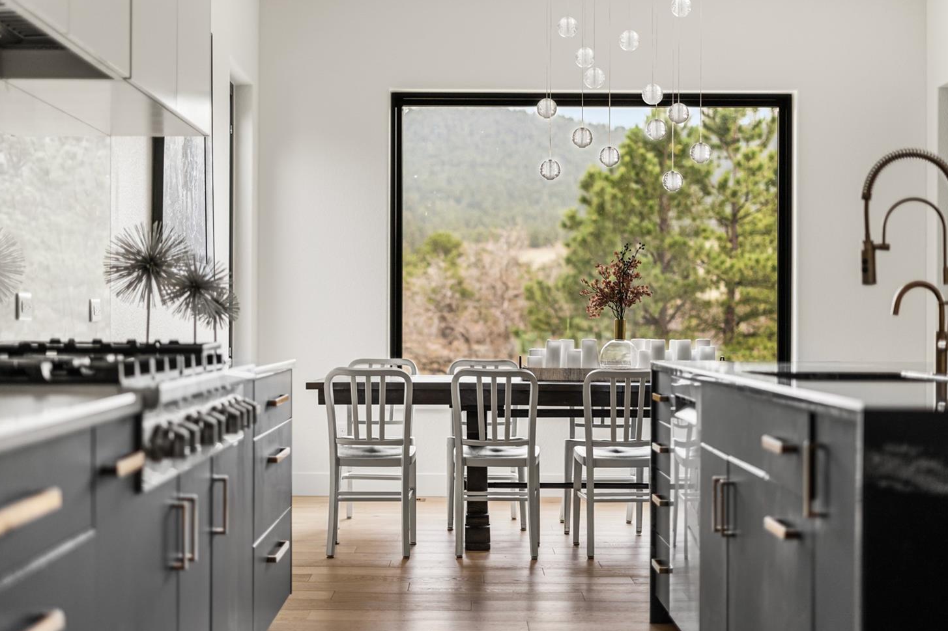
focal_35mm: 55
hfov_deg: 36.3
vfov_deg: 24.6
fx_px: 1448
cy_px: 324
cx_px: 475
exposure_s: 1/100
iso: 500
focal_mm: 50
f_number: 1.8
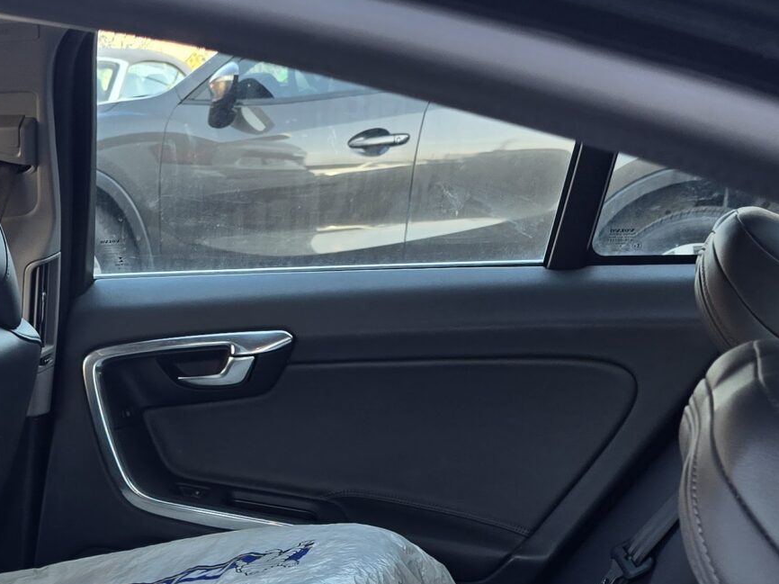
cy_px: 813
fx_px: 1530
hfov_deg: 26.7
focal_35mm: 68
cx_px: -40
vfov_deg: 19.5
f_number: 1.7
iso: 40
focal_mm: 6.3
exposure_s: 1/180
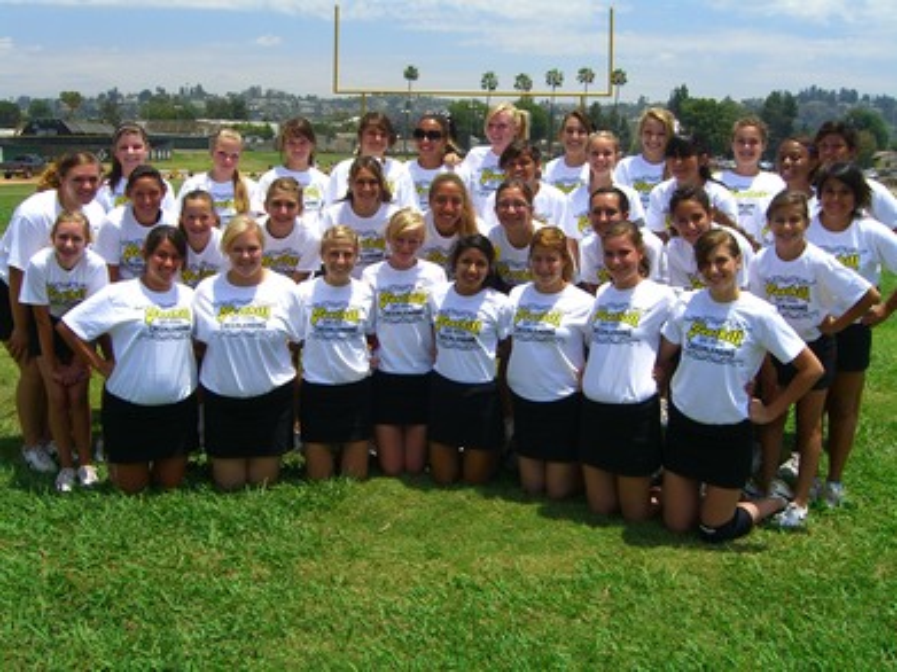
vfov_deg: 37.7
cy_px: 336
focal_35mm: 38
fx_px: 984
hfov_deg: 49.0
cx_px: 448
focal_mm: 7.9
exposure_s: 1/200
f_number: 8
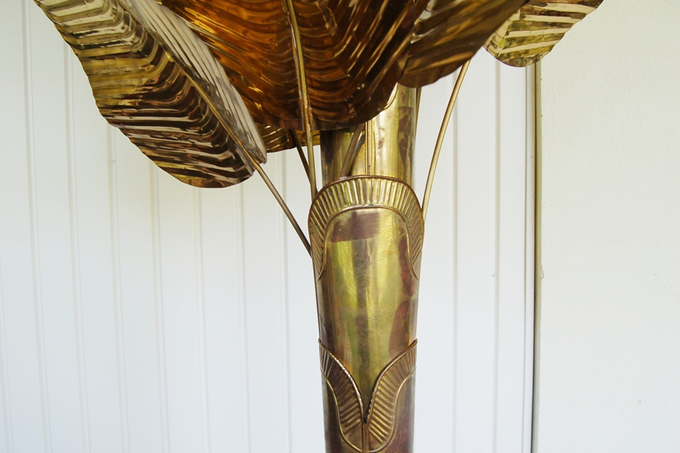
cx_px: 340
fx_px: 566
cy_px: 226
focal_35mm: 30
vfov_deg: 43.5
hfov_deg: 62.0
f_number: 5.6
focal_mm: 20
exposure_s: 1/125
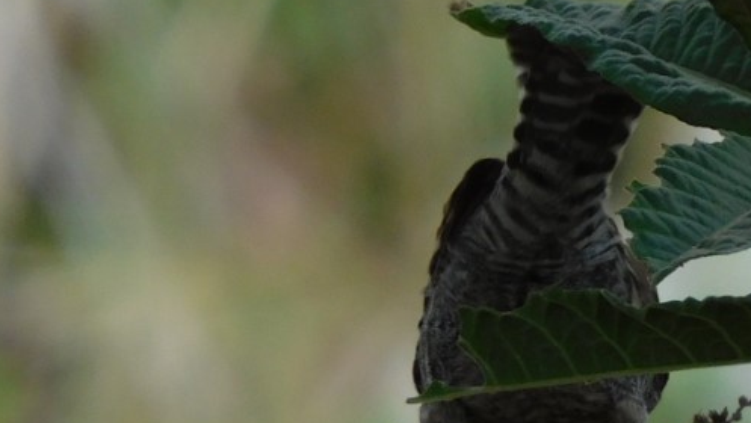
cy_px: 316
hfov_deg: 0.6
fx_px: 69106
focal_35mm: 3469
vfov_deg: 0.4
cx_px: 523
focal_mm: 197.1
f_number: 5.6
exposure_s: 1/250
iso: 160
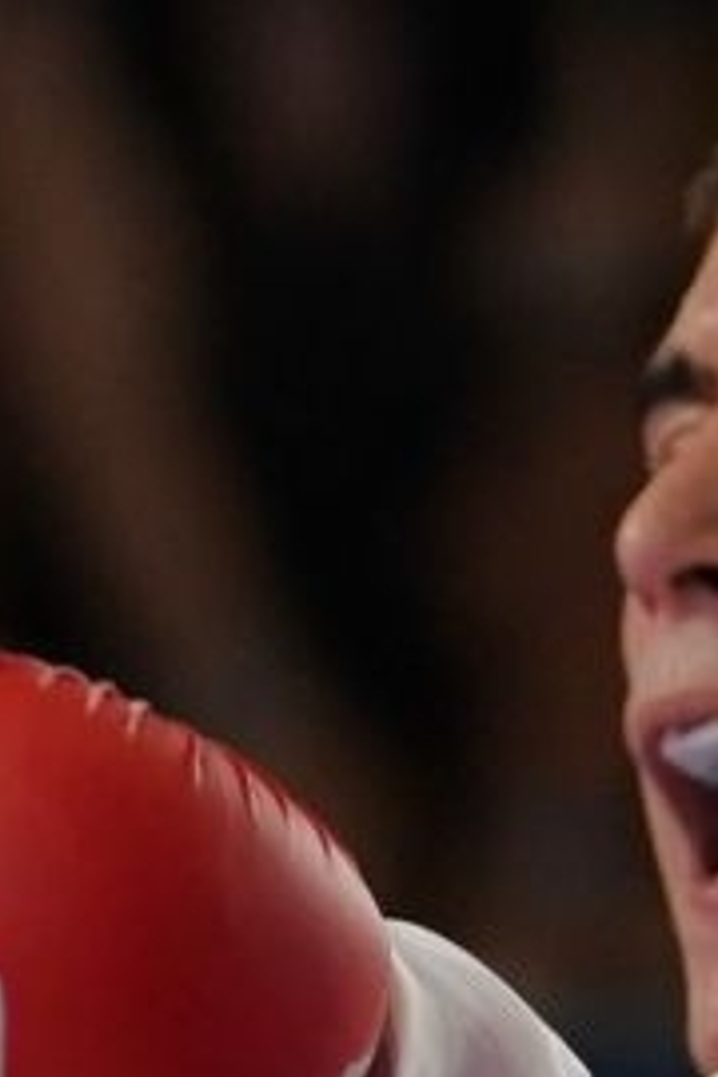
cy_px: 1883
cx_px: -921
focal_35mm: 1587
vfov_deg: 1.3
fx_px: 47474
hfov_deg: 0.9
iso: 1000
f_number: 2.8
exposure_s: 1/1000
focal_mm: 159
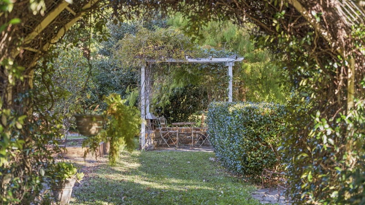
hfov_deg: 33.3
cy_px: 113
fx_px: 610
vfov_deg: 19.1
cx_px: 182
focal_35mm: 63
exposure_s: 1/125
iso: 200
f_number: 2.8
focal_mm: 60
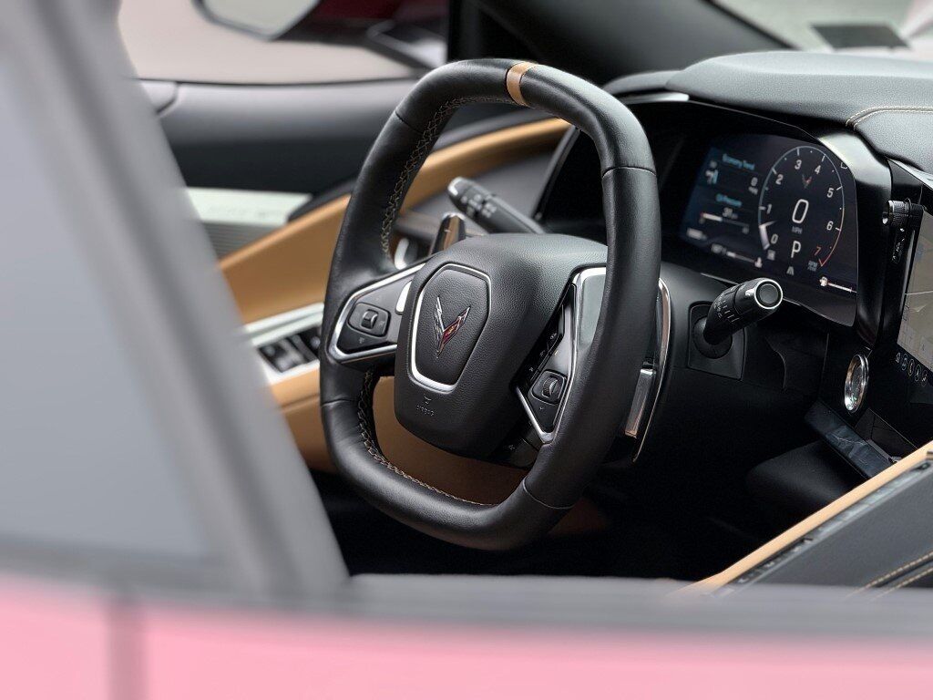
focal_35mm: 120
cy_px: 350
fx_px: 3234
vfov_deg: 12.3
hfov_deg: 16.4
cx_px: 466
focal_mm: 15.66
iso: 64
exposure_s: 1/99
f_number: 2.8
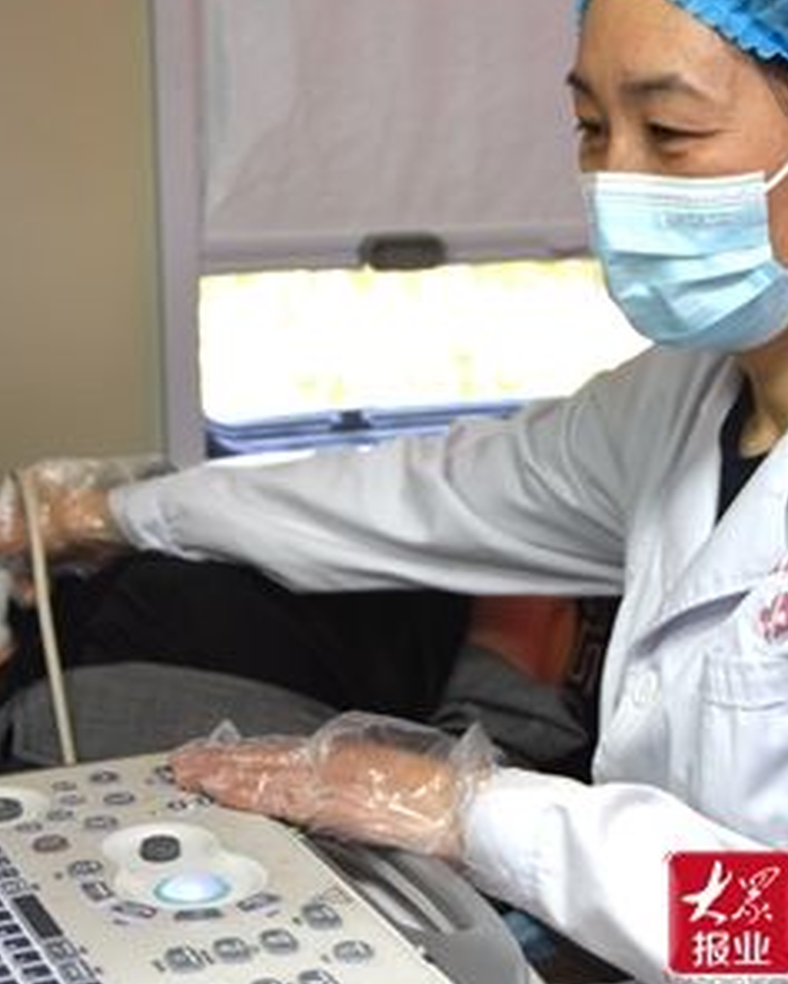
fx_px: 2211
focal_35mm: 76
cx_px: 459
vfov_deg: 25.1
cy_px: 407
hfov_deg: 20.2
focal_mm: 29
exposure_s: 1/60
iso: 450
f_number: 4
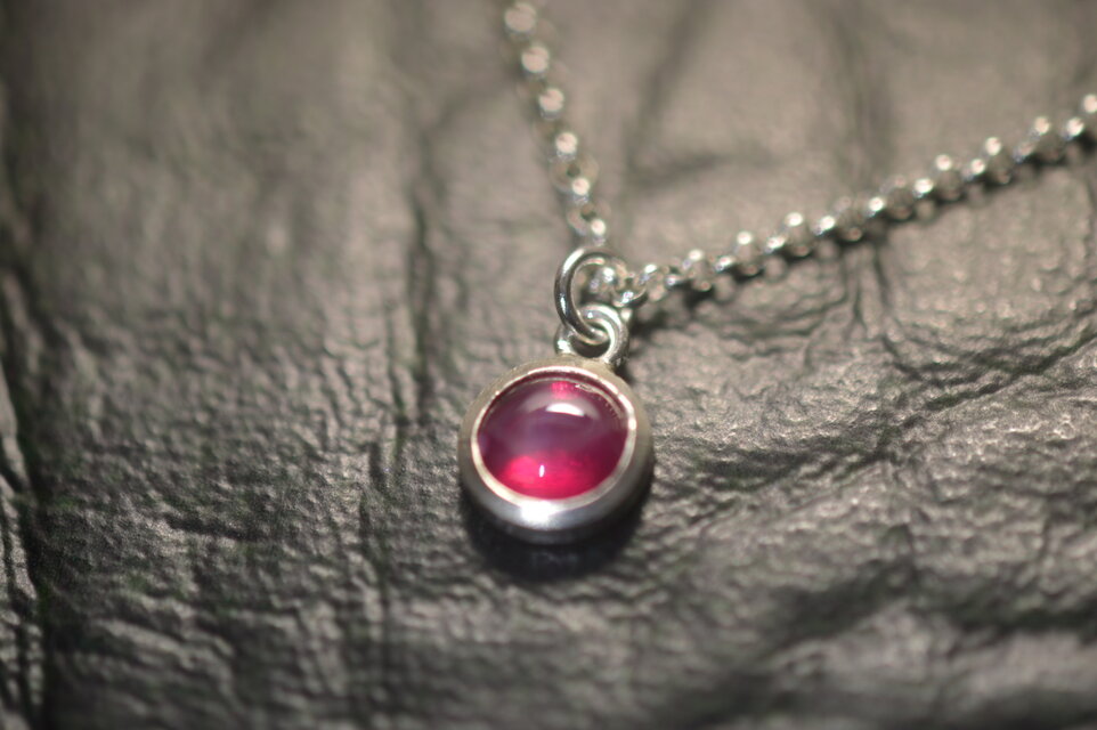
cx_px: 548
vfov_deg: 10.7
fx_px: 3882
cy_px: 365
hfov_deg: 16.1
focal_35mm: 128
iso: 100
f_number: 4
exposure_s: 1/125
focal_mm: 85
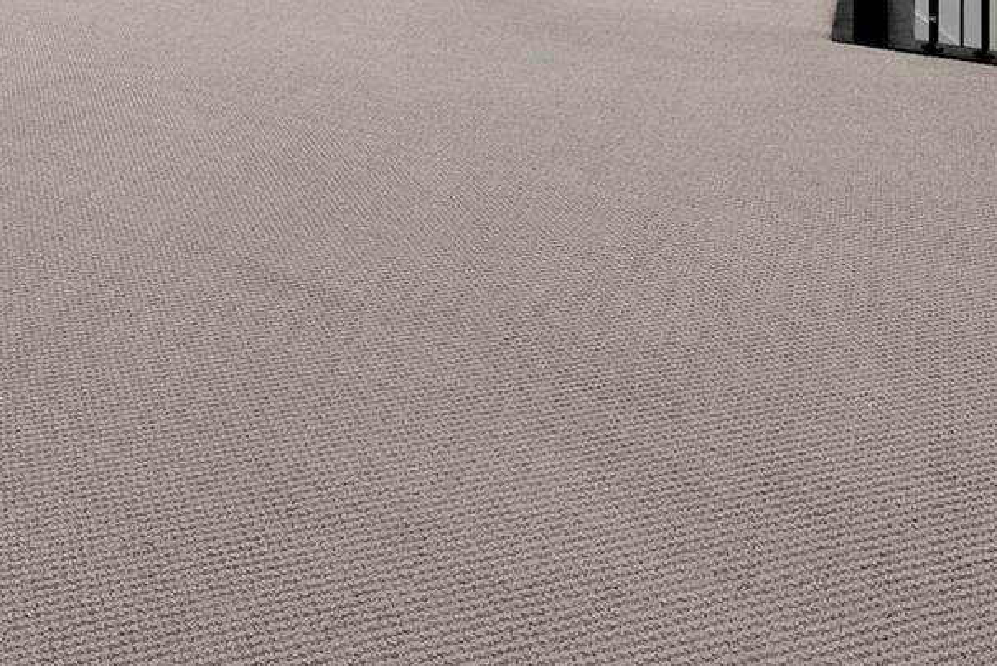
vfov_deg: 24.6
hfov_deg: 33.2
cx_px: -290
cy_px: -299
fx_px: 1219
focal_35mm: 44
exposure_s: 1/5
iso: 640
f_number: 11
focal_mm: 13
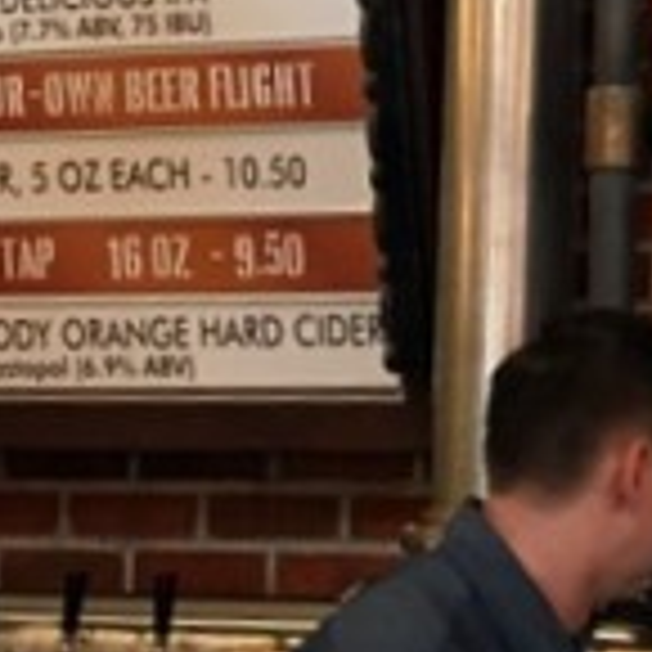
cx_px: 1124
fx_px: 2642
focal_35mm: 124
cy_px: 133
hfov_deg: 12.9
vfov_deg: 14.0
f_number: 2.2
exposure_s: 1/15
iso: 80
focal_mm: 4.15
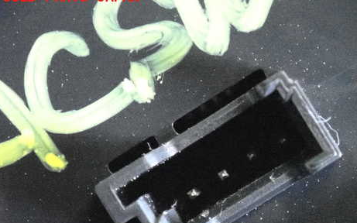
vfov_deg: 9.5
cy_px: 161
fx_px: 1342
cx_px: 231
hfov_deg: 15.1
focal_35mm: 138
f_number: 4.9
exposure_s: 1/80
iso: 12800
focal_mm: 18
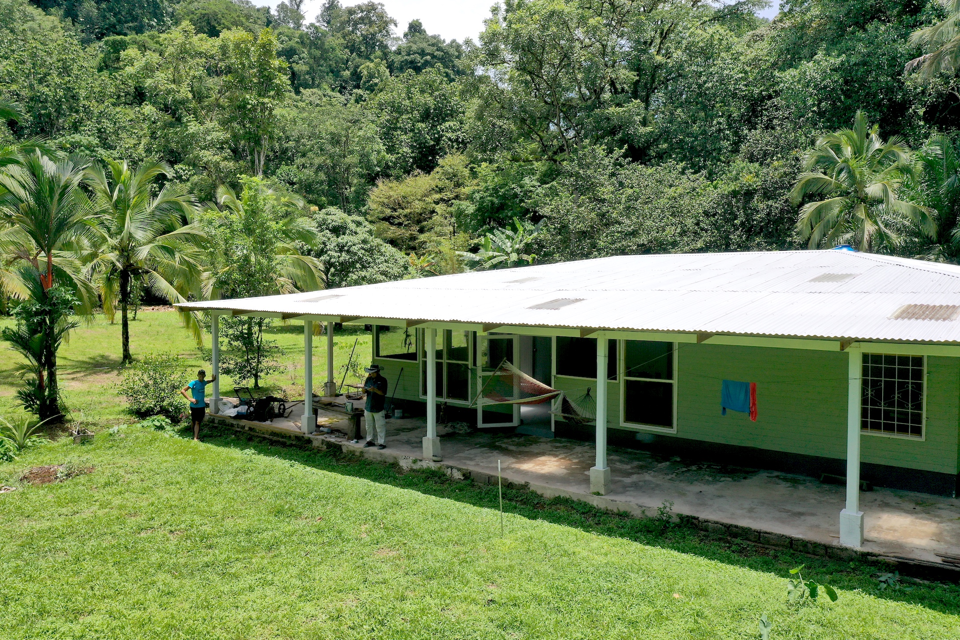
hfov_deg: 65.5
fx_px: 747
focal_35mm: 28
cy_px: 320
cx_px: 480
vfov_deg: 46.4
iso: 100
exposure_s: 1/500
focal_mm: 10.26
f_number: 6.3
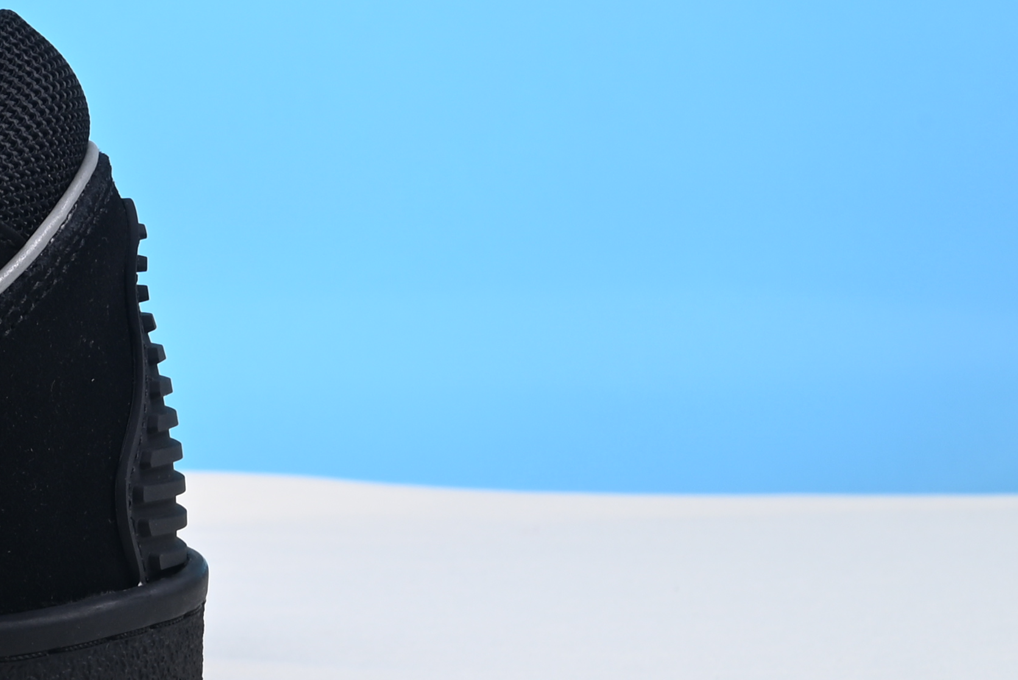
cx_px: -669
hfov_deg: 13.2
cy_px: -173
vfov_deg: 9.4
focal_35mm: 144
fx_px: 4074
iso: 100
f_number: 16
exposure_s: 1/2.5
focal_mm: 40
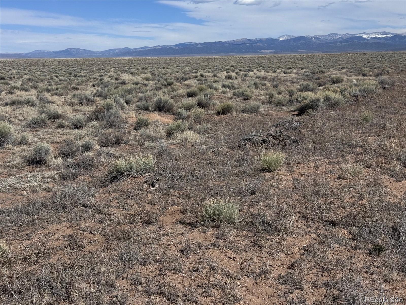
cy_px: 152
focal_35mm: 48
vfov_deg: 30.3
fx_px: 563
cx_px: 203
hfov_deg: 39.7
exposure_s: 1/7937
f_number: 1.78
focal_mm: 6.76
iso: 64
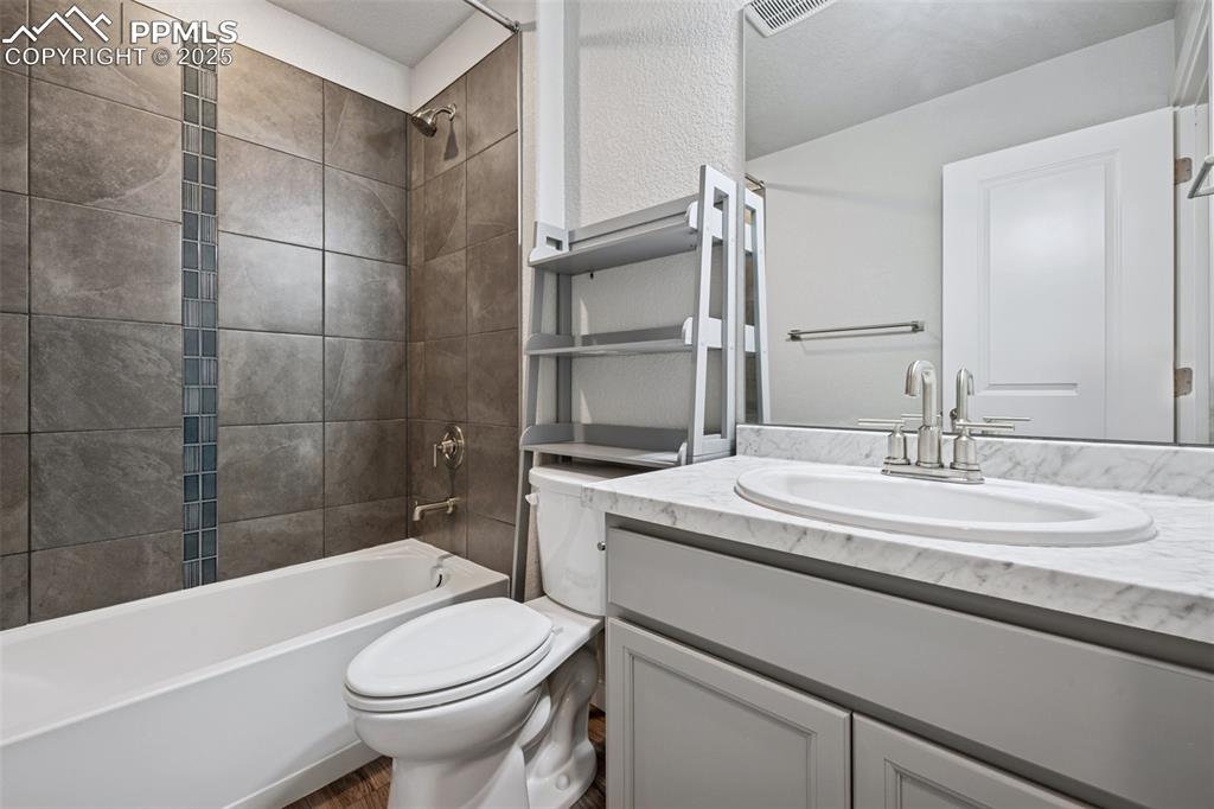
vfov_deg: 75.5
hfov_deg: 98.6
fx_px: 522
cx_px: 607
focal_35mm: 16
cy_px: 404
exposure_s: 1.3
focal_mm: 15.5
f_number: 11
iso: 100
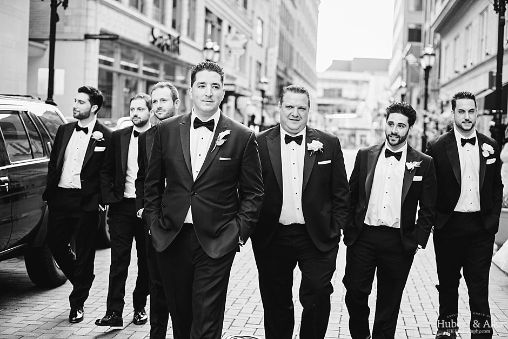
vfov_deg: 27.0
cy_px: 170
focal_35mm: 50
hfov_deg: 39.6
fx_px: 706
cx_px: 254
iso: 400
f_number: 2.5
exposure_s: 1/1600
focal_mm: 50
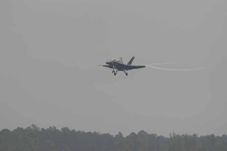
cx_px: 114
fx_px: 2835
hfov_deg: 4.6
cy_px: 76
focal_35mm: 450
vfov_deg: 3.0
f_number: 6.3
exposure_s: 1/2500
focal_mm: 300
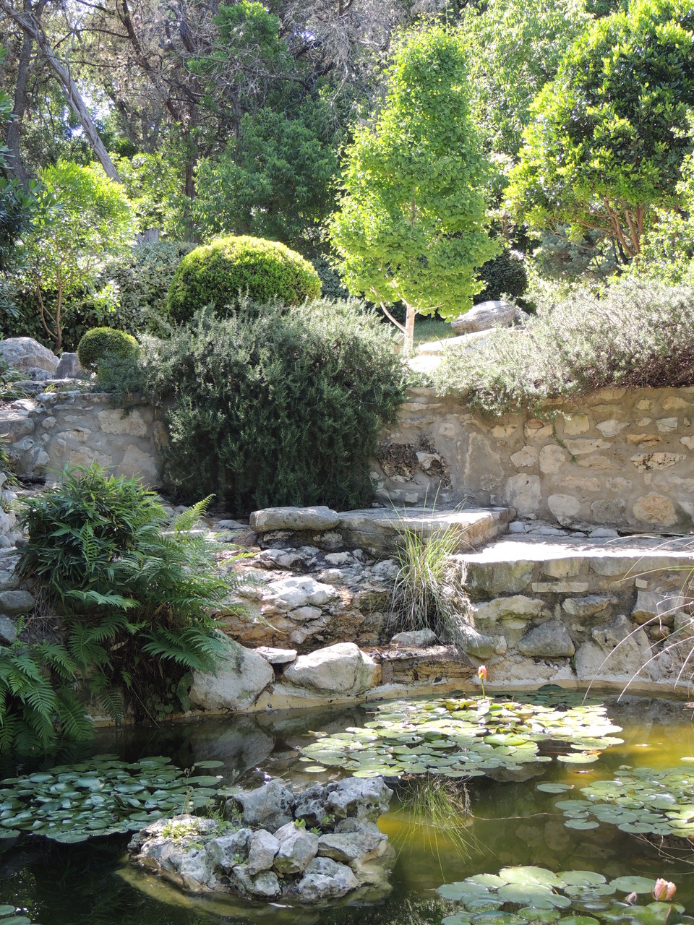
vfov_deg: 40.4
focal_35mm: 47
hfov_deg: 30.9
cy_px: 462
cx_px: 347
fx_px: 1256
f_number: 3.5
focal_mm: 8.3
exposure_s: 1/100
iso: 100
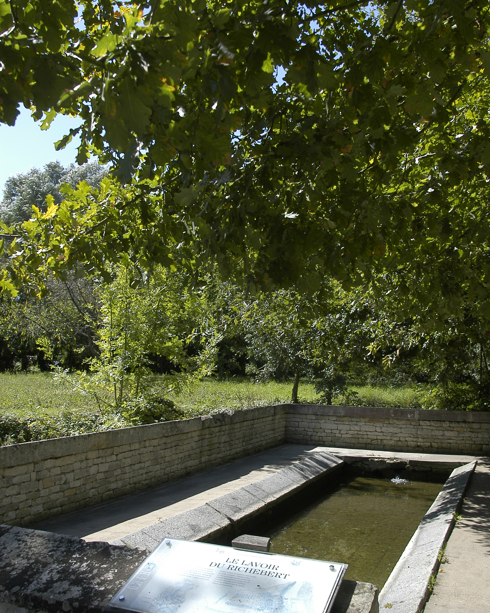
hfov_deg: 43.4
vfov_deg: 52.8
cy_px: 310
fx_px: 616
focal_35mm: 34
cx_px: 246
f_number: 8
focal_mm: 20
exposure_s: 1/200
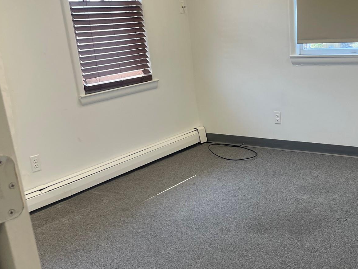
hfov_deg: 41.7
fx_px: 455
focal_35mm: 44
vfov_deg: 32.8
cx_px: 268
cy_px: 161
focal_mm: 5.1
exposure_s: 1/120
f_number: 1.6
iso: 125
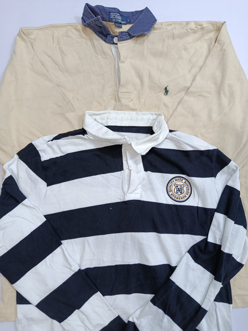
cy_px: 166
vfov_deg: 71.6
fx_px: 229
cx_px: 124
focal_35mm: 24
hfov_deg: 56.8
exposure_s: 1/120
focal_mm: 5.24
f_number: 1.7
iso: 648
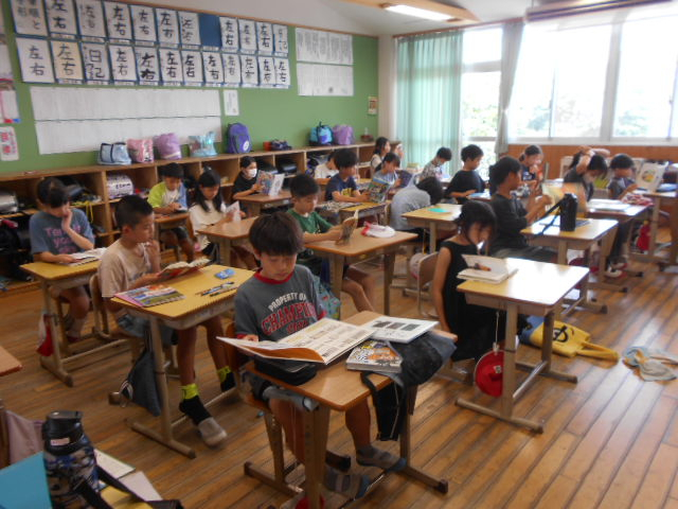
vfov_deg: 53.1
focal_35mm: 26
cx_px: 339
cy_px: 254
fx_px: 509
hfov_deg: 67.3
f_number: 3.2
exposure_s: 1/30
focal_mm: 4.6
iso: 80
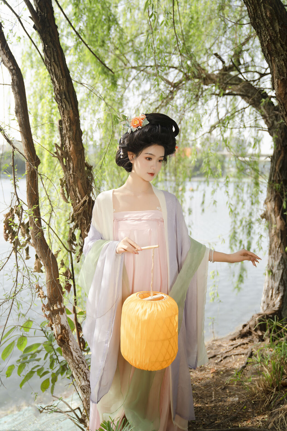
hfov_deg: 37.9
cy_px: 216
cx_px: 144
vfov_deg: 54.4
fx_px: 419
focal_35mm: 35
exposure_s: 1/320
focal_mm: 35
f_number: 2.8
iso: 64
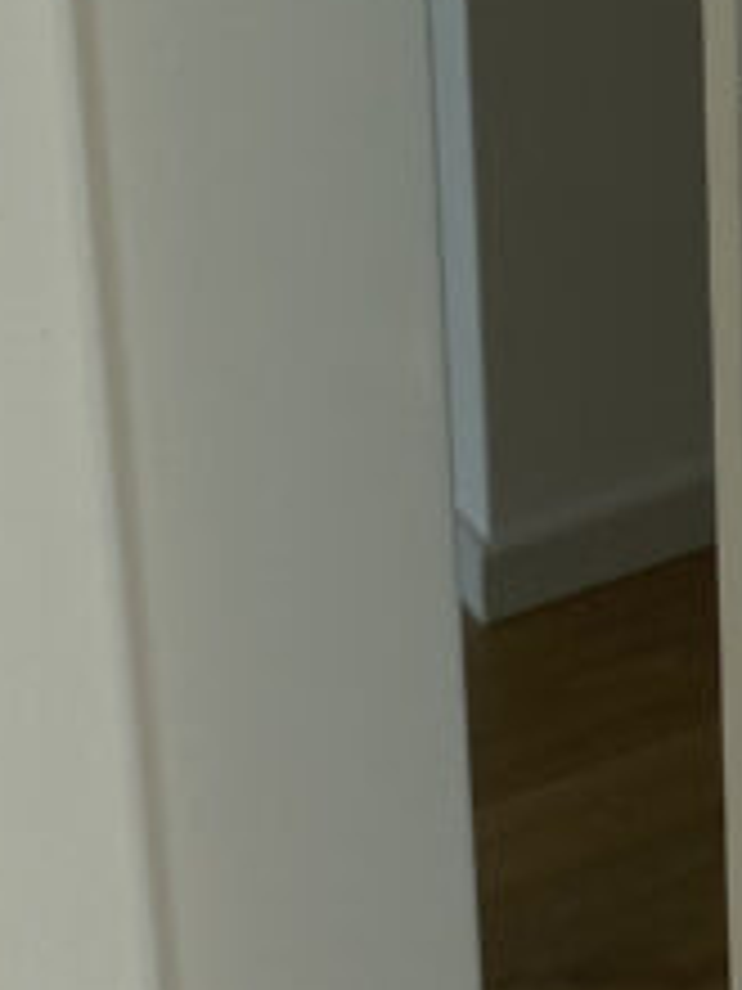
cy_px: -284
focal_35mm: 121
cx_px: 976
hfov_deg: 11.9
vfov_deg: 15.5
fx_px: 3458
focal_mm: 4.25
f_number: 1.8
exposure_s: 1/799
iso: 32
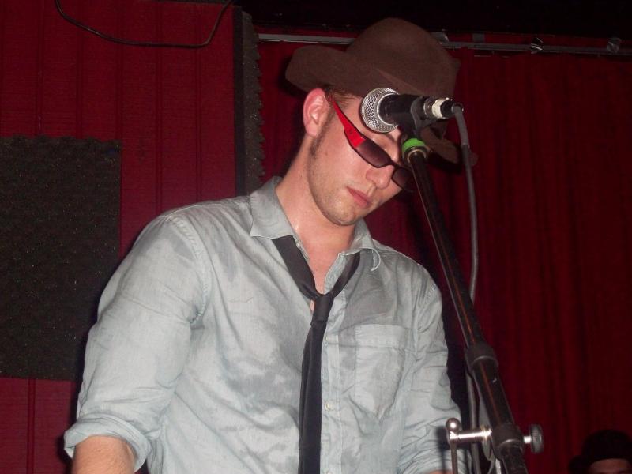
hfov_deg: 25.3
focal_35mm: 77
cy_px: 237
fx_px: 1406
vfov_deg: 19.1
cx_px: 316
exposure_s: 1/71.5
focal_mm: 12.8
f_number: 4.2
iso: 200
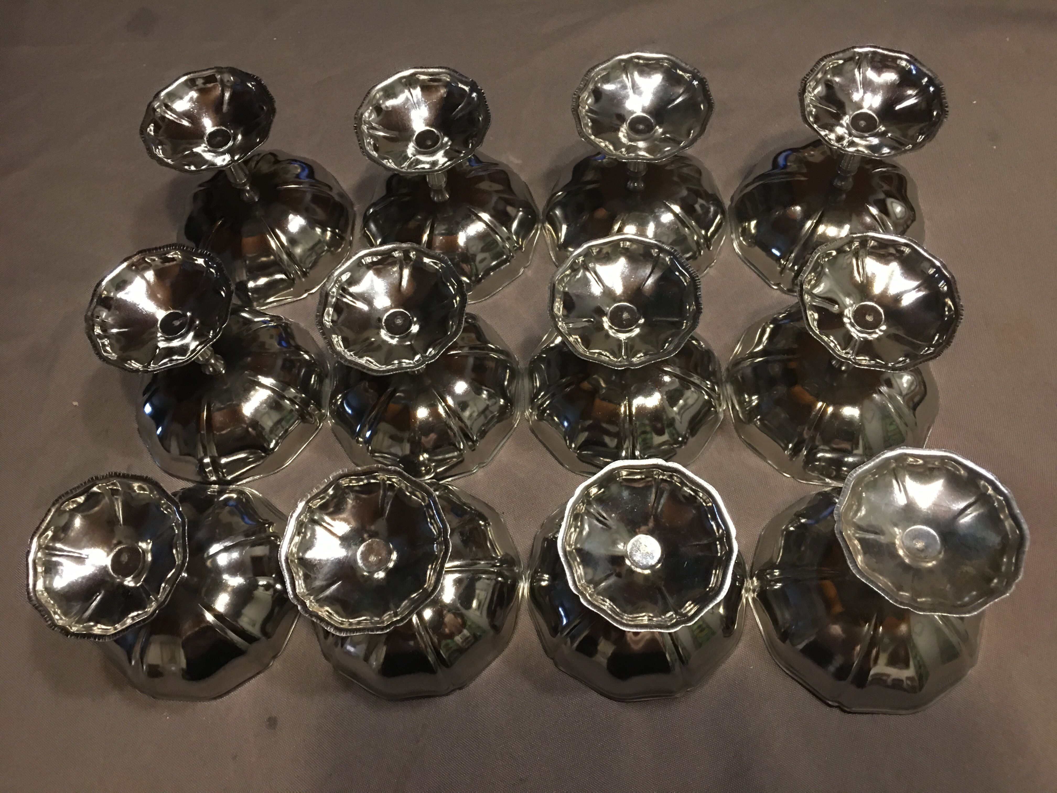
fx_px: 886
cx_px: 528
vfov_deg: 48.2
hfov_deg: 61.7
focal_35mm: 29
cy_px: 396
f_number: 2.2
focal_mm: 4.15
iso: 100
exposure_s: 1/8
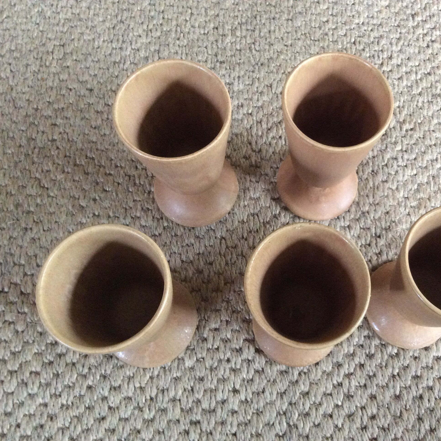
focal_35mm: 38
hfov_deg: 43.3
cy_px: 221
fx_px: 548
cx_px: 289
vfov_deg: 43.9
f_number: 2.4
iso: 320
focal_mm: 3.3
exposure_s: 1/20
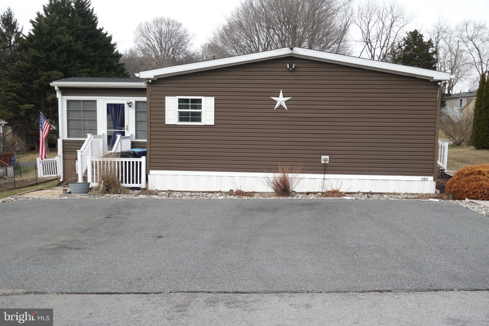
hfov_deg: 55.8
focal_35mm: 34
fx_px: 462
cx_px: 244
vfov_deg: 38.9
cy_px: 163
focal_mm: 12.62
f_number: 5.6
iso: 400
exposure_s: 1/400
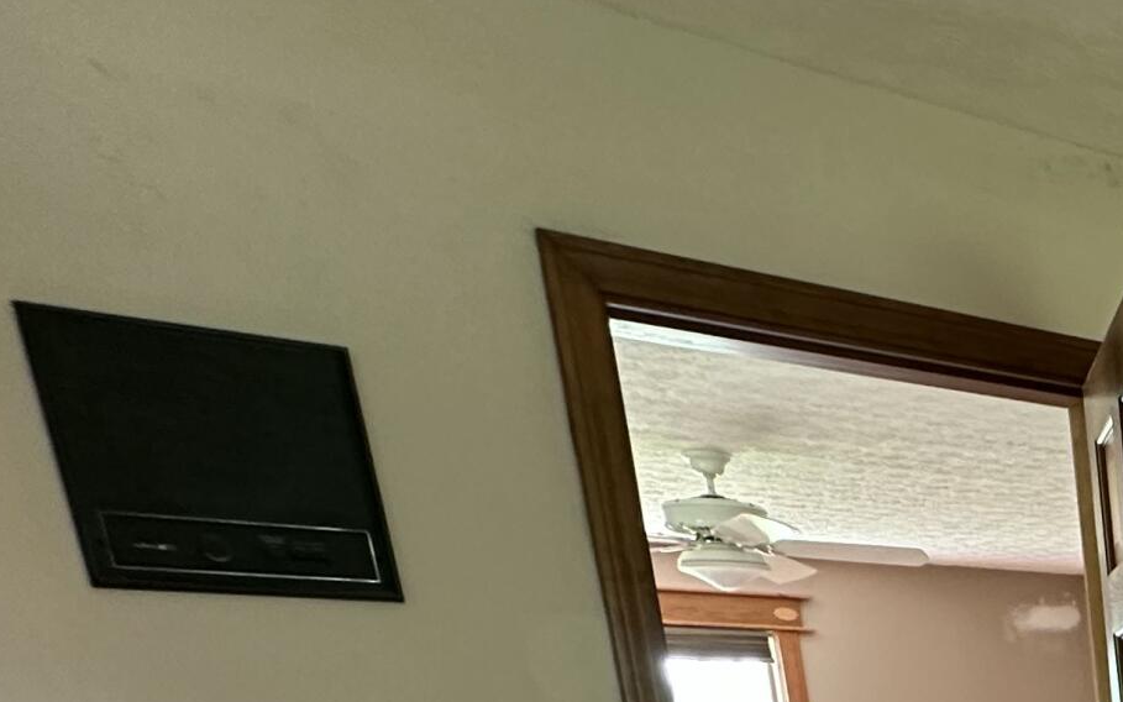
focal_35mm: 49
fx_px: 1500
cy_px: 1220
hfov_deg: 29.8
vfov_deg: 20.1
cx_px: 1565
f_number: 2.2
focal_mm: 2.22
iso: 250
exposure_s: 1/60
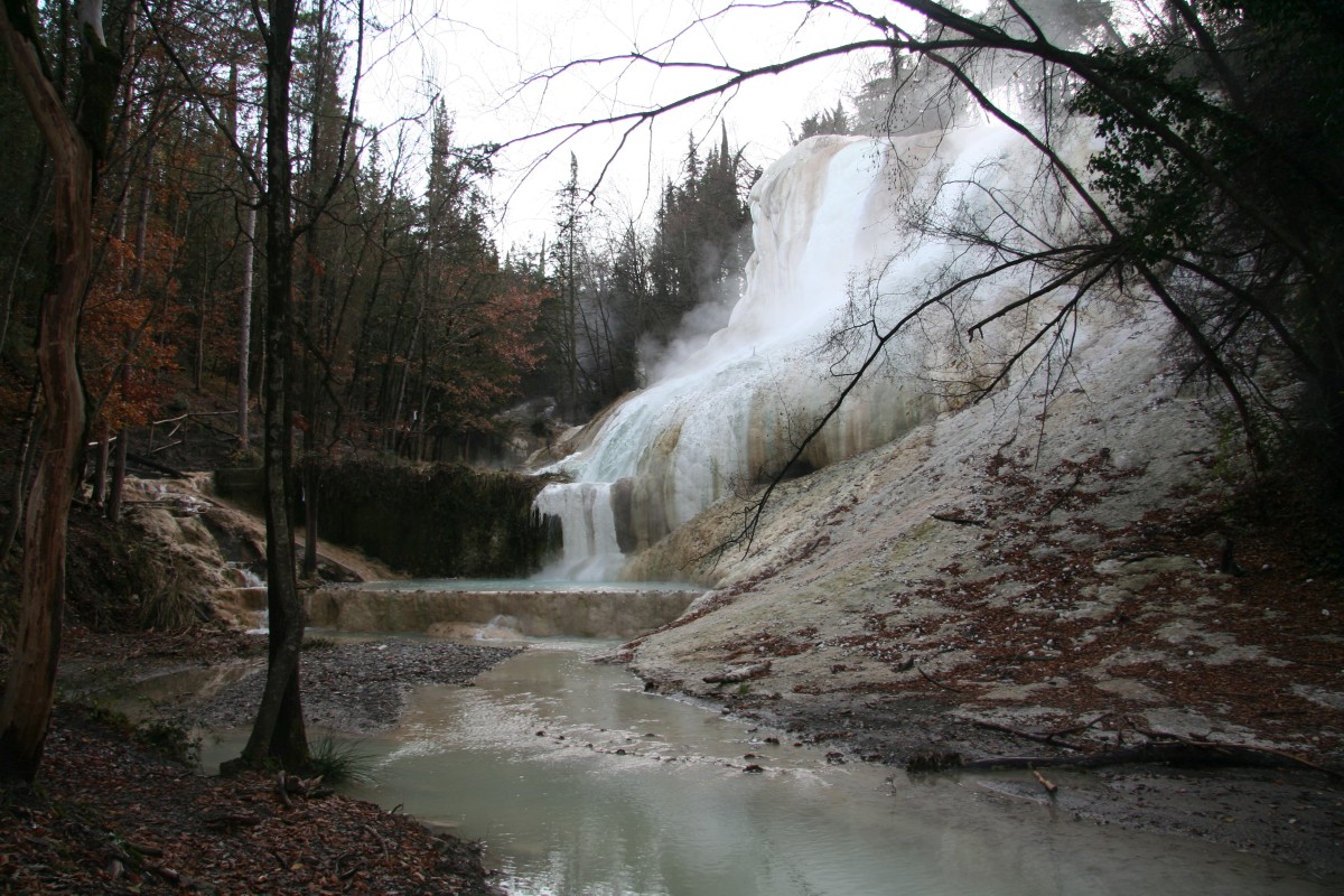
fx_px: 1008
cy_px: 448
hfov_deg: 67.4
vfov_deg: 47.9
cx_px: 672
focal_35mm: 27
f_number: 5.6
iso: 100
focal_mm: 17
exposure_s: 1/60
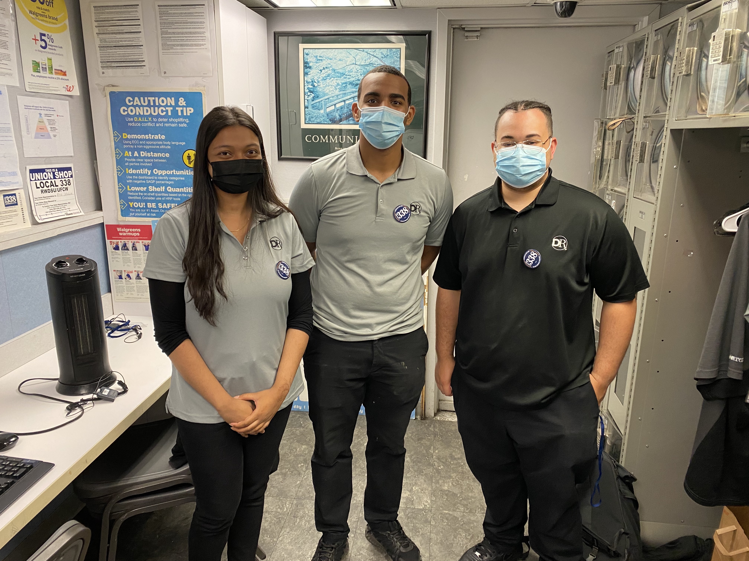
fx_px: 563
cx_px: 374
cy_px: 280
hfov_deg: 67.3
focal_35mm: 26
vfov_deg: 53.1
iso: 125
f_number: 1.8
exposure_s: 1/60
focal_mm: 4.25
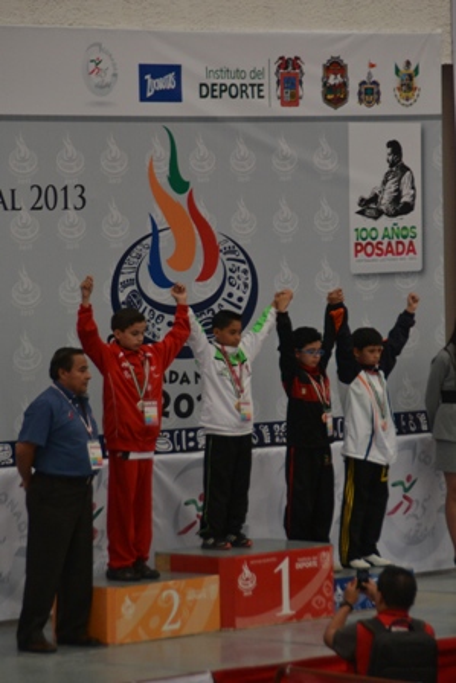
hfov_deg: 6.1
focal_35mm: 225
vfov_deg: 9.1
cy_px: 342
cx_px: 228
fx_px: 4271
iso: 1400
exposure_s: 1/500
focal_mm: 150
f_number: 6.3
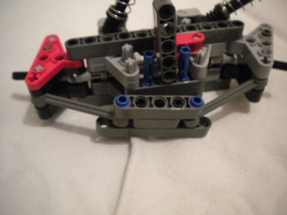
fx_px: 290
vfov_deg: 40.7
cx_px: 144
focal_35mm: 35
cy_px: 108
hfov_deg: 52.6
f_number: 3.1
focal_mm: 6.3
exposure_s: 1/15.3
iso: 800
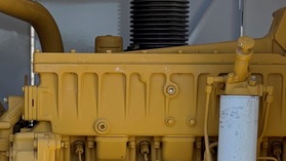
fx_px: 1107
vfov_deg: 8.2
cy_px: 188
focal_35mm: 146
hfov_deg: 14.6
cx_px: 52
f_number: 1.78
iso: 64
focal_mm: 6.76
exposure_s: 1/2110
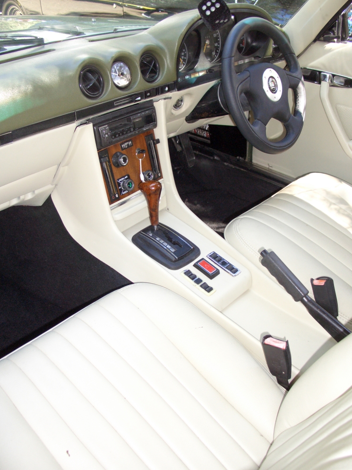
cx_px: 177
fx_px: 461
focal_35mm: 34
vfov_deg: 54.0
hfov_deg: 41.8
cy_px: 232
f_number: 2.8
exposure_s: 1/100
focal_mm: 7.1
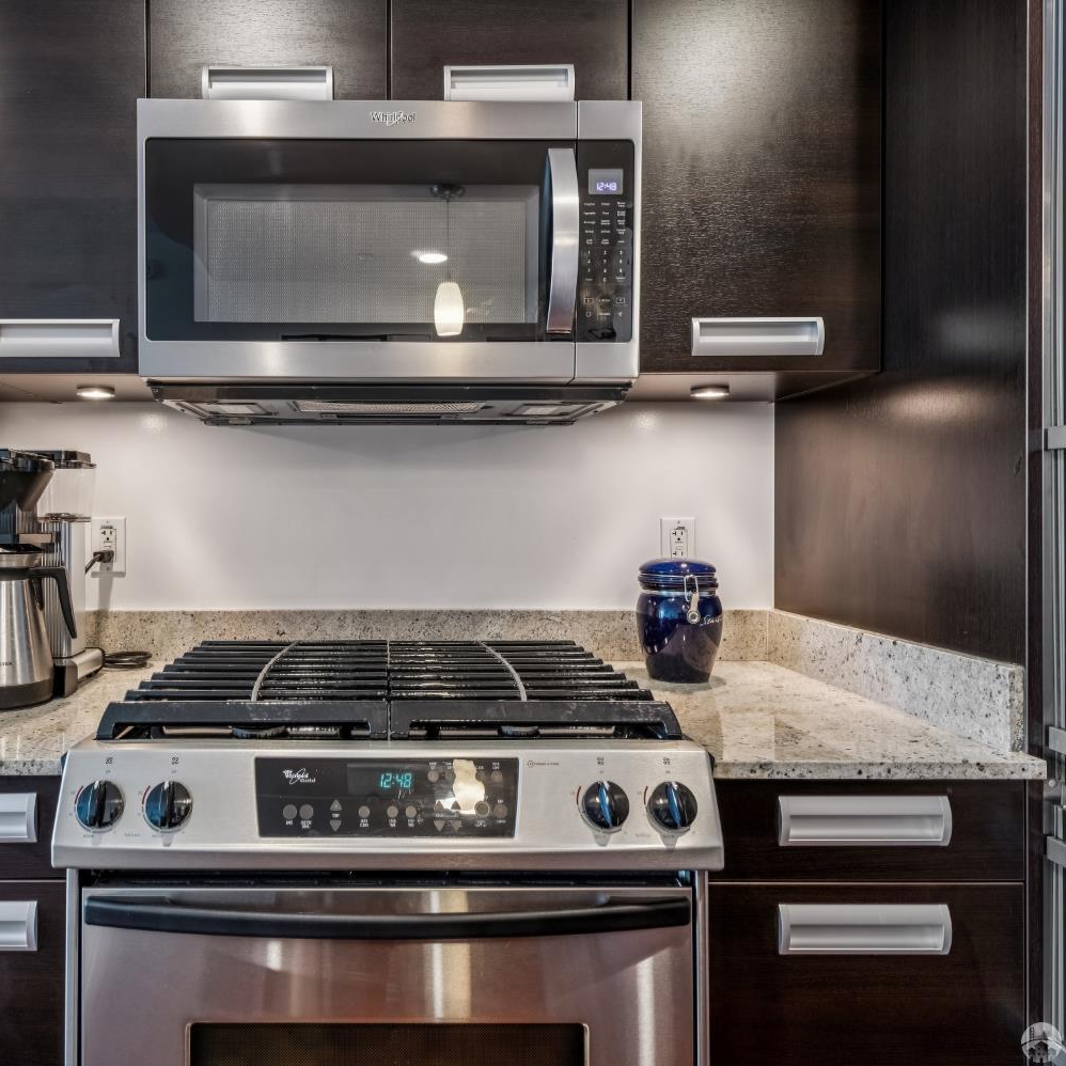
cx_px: 389
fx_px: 801
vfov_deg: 67.3
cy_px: 533
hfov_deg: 66.1
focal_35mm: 23
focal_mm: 18
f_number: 11
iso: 100
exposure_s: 1/4
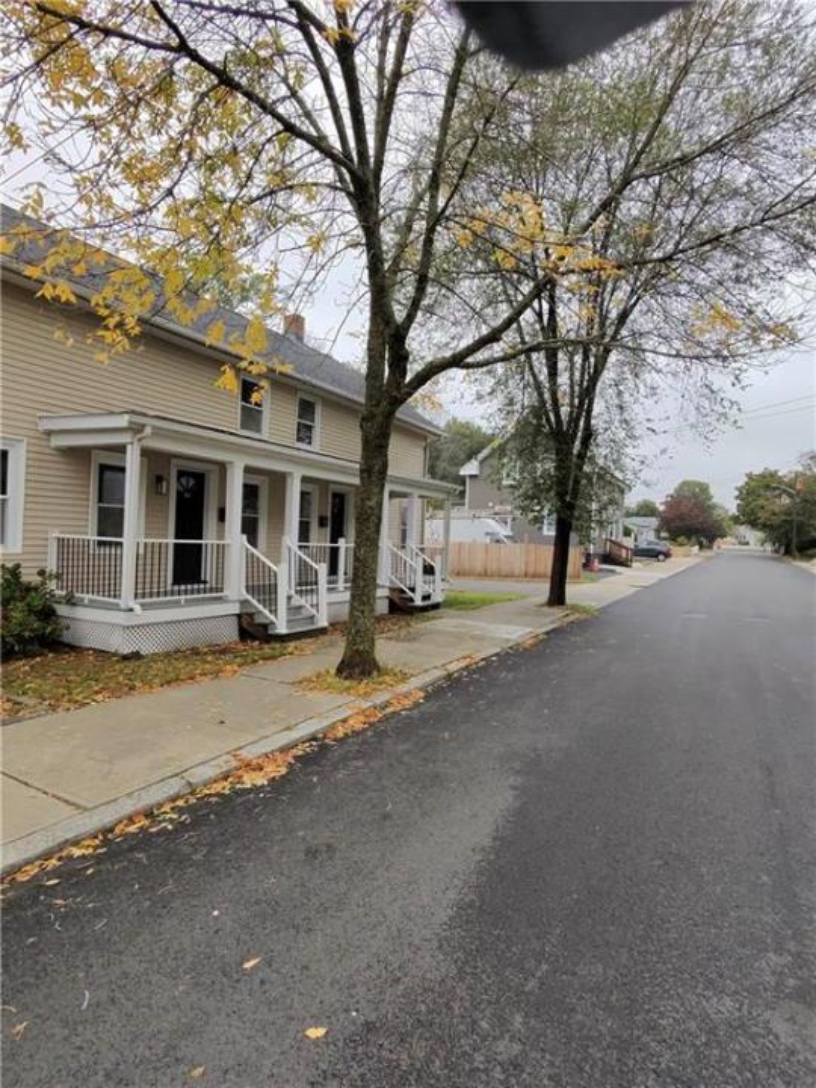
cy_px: 544
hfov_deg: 89.9
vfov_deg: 106.2
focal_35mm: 13
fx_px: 409
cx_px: 408
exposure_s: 1/303
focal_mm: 2.24
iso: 54
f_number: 2.2
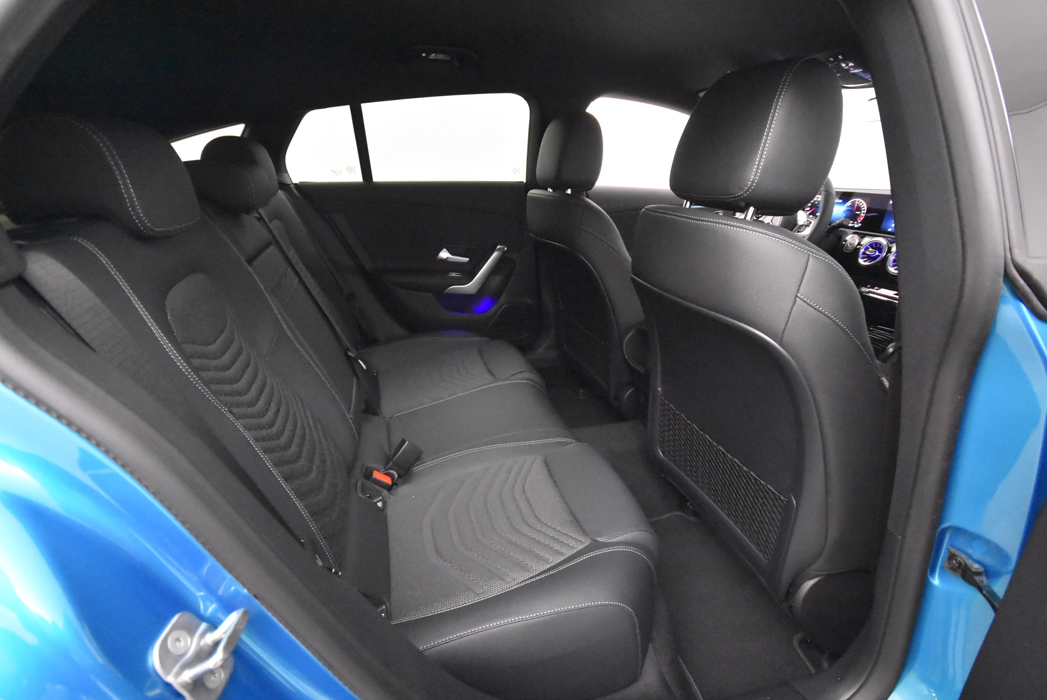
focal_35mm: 17
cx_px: 524
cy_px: 350
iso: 12800
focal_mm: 11.5
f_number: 4.2
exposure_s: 1/40
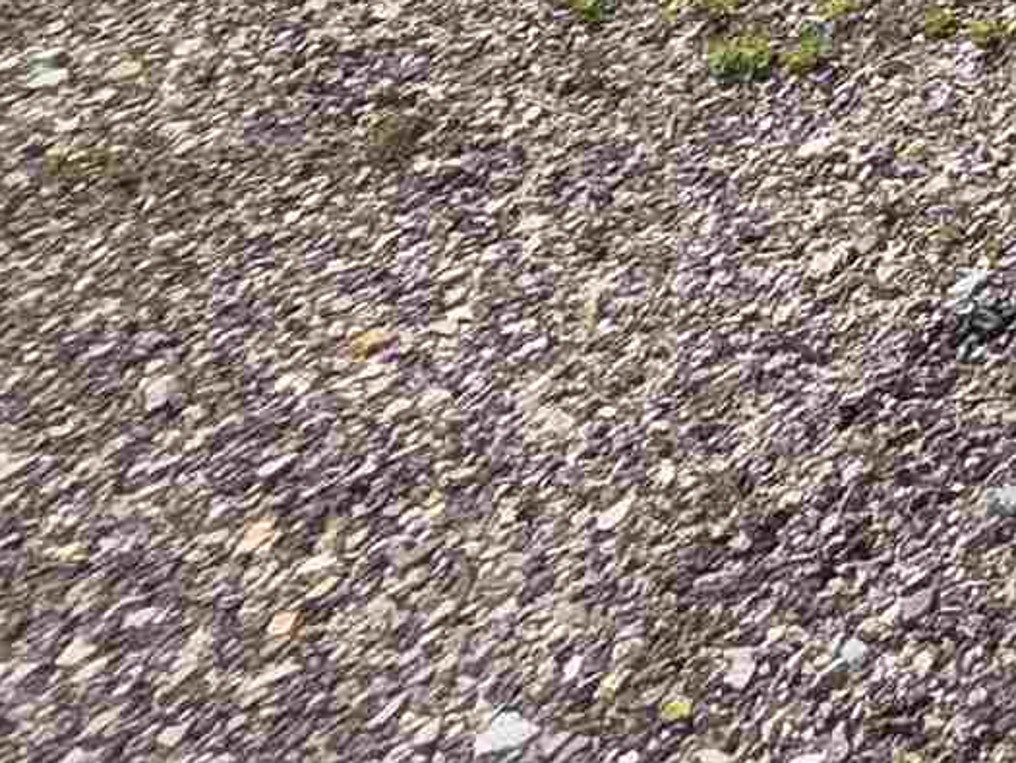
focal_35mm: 76
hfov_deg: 13.8
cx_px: 2628
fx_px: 2231
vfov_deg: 12.8
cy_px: -1249
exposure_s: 1/1076
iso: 40
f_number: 1.9
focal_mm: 2.2
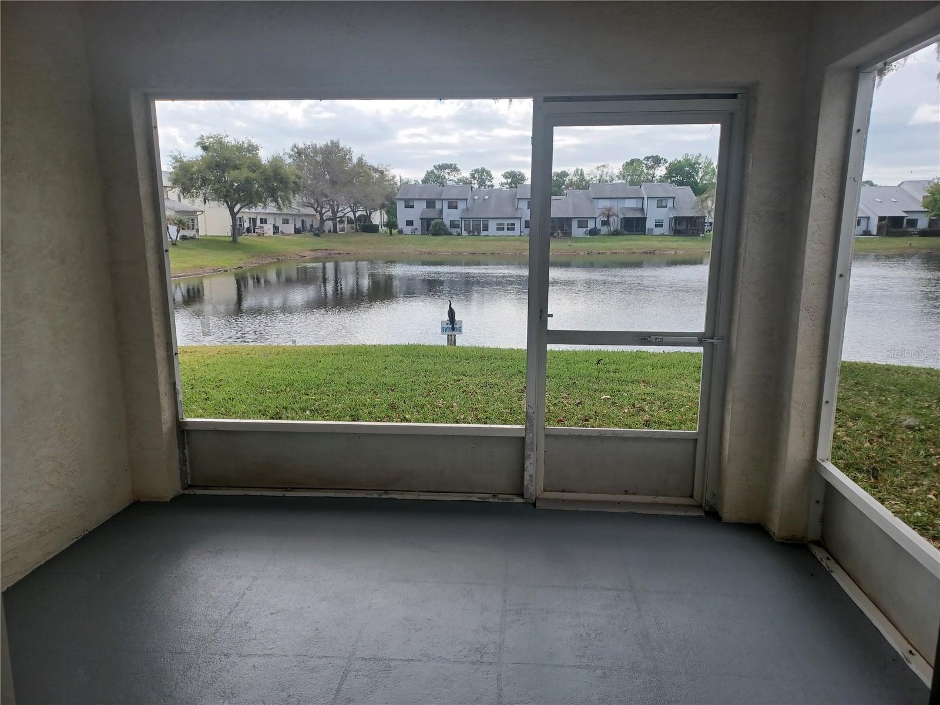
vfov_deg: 54.9
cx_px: 470
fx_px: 679
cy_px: 352
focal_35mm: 25
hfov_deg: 69.4
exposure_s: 1/120
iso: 40
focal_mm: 4.6
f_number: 1.8
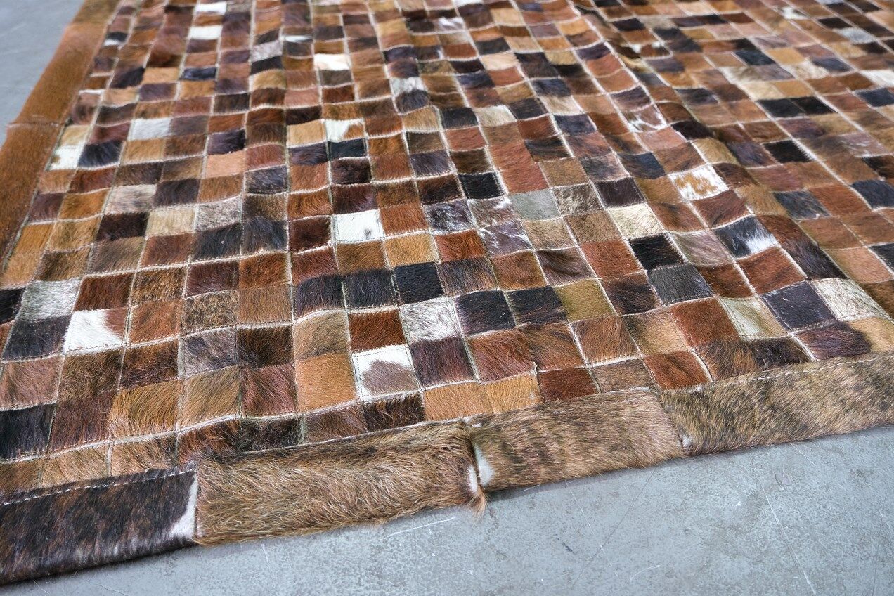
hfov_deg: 73.7
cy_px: 298
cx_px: 447
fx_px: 596
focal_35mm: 24
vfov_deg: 53.1
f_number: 4
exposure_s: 1/20
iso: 1250
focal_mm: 16
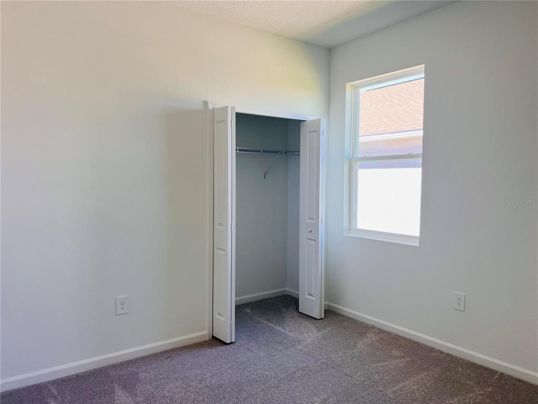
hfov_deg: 67.3
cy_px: 202
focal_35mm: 26
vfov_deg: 53.1
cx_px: 269
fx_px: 404
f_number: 1.5
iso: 50
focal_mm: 5.7
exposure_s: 1/160
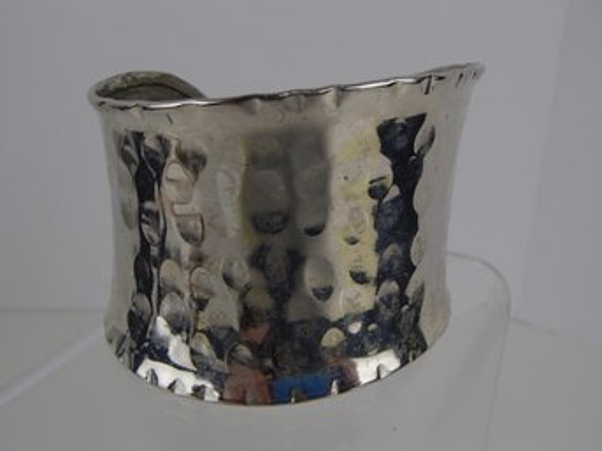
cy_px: 226
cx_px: 301
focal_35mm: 37
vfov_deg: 38.6
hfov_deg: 50.2
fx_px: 643
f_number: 4.7
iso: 200
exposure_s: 1/160
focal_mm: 6.64
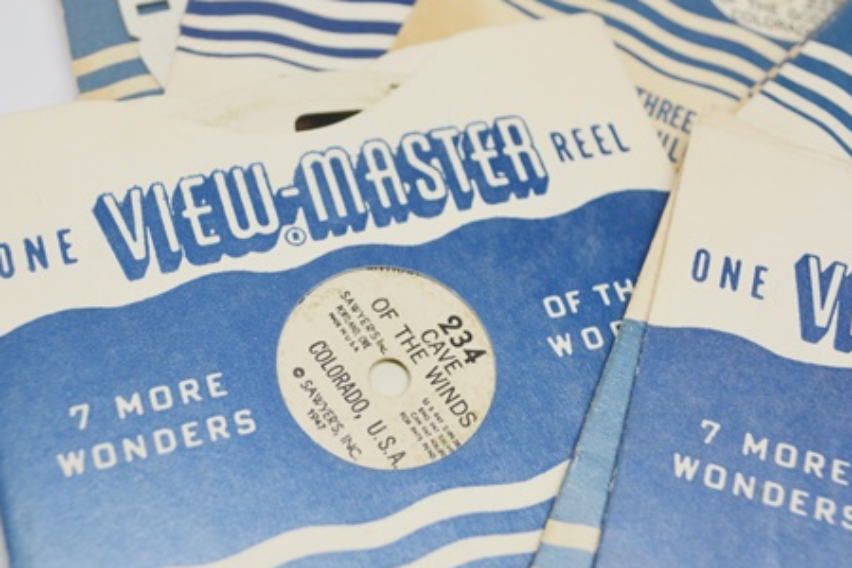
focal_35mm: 56
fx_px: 1325
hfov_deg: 35.6
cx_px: 377
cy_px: 326
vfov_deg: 24.2
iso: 400
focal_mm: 28
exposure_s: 1/100
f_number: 5
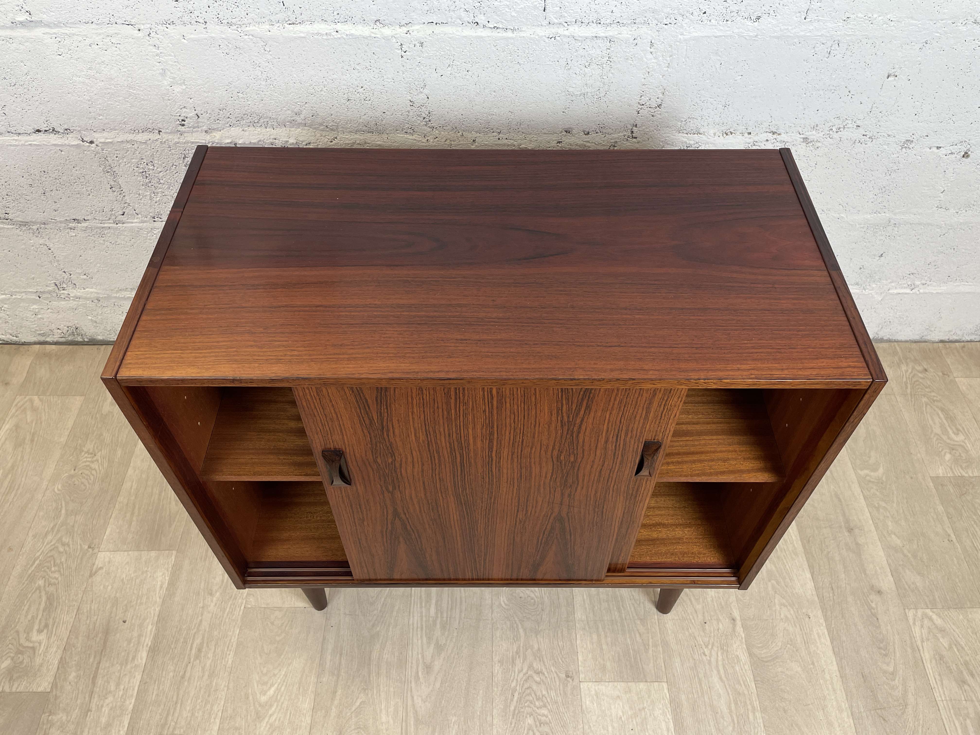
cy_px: 368
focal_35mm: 26
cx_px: 490
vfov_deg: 53.1
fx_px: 736
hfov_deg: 67.3
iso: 64
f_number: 1.6
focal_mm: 4.2
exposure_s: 1/100
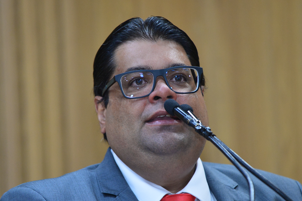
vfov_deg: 5.0
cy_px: 121
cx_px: 150
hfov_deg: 7.6
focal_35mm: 273
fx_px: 2288
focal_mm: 200
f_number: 3.2
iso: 3200
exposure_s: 1/320
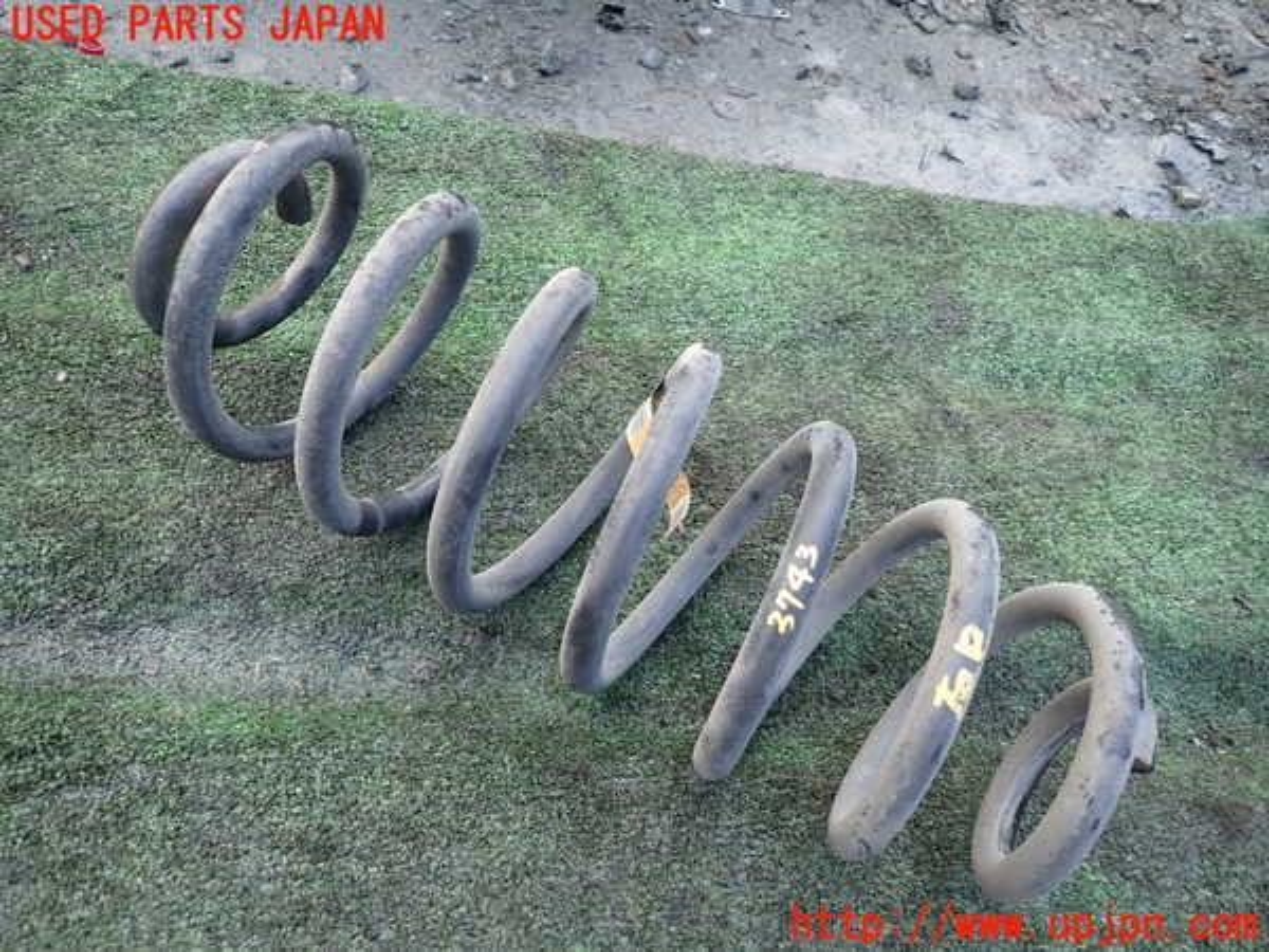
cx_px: 634
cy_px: 476
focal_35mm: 25
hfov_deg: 69.4
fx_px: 916
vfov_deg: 54.9
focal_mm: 4.5
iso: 100
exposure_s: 1/80
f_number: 2
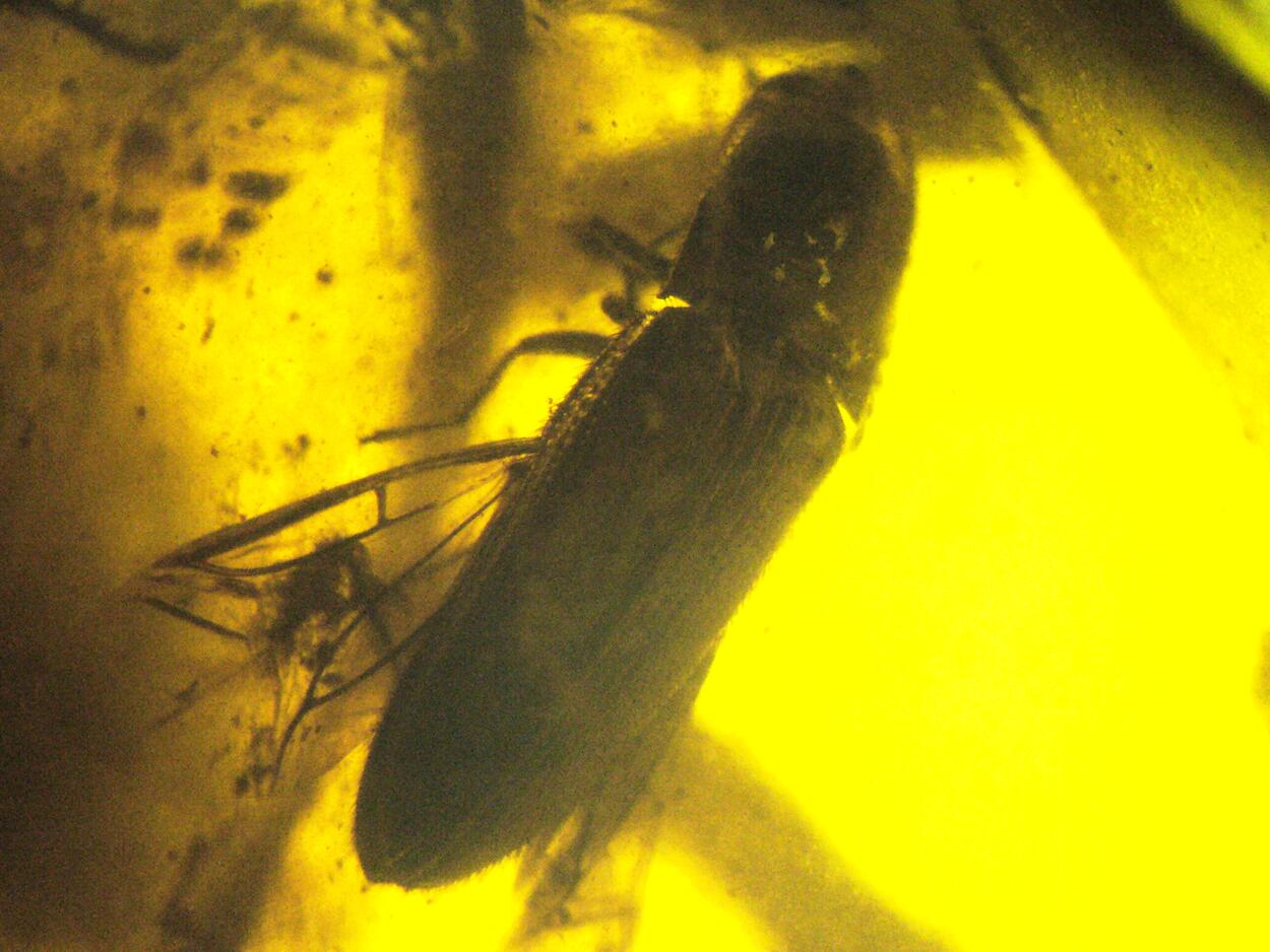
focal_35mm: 105
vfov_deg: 14.1
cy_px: 476
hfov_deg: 18.7
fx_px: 3853
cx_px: 635
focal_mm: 17.4
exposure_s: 1/200
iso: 400
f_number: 5
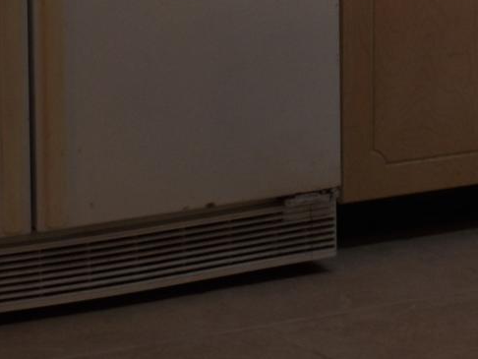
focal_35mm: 267
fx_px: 3689
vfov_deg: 5.4
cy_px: -464
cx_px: 954
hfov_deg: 7.1
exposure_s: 1/60
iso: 100
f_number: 4.2
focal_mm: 30
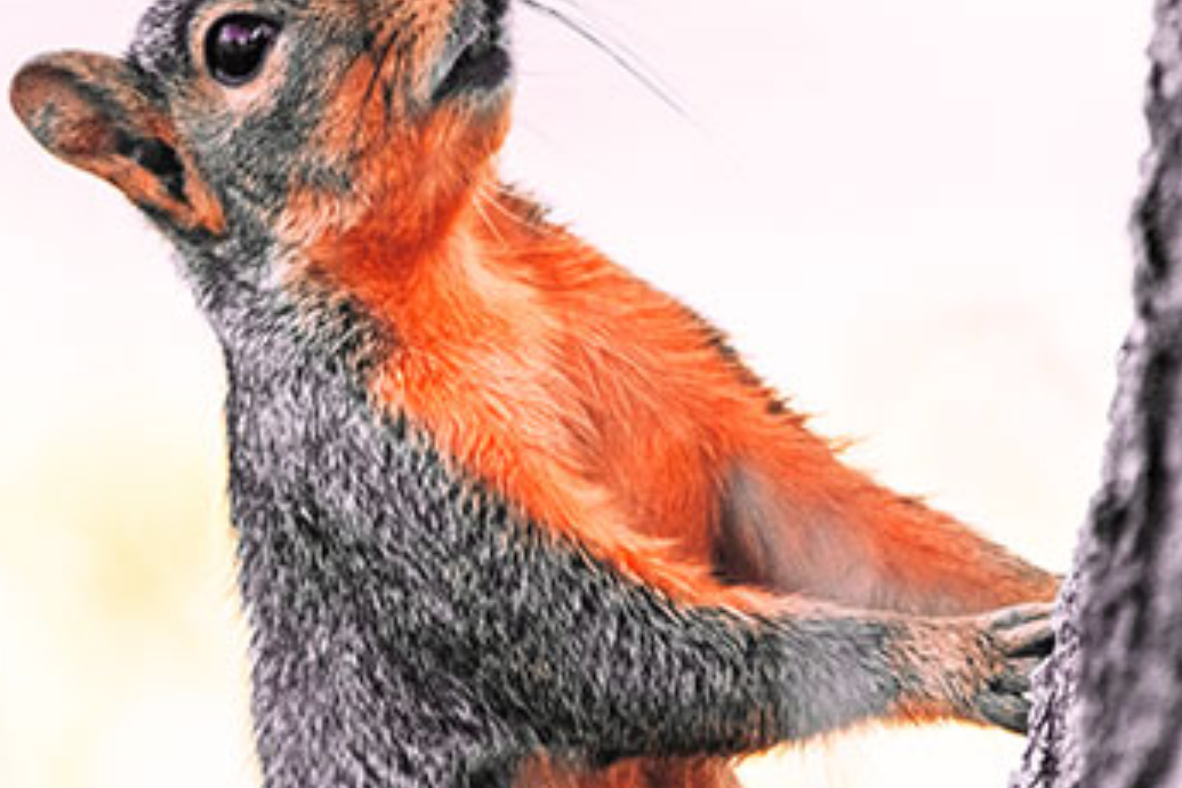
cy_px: 286
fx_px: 57158
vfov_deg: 0.8
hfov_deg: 1.2
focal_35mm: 1741
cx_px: 425
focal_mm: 1200
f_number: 13
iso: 5000
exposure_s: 1/1250
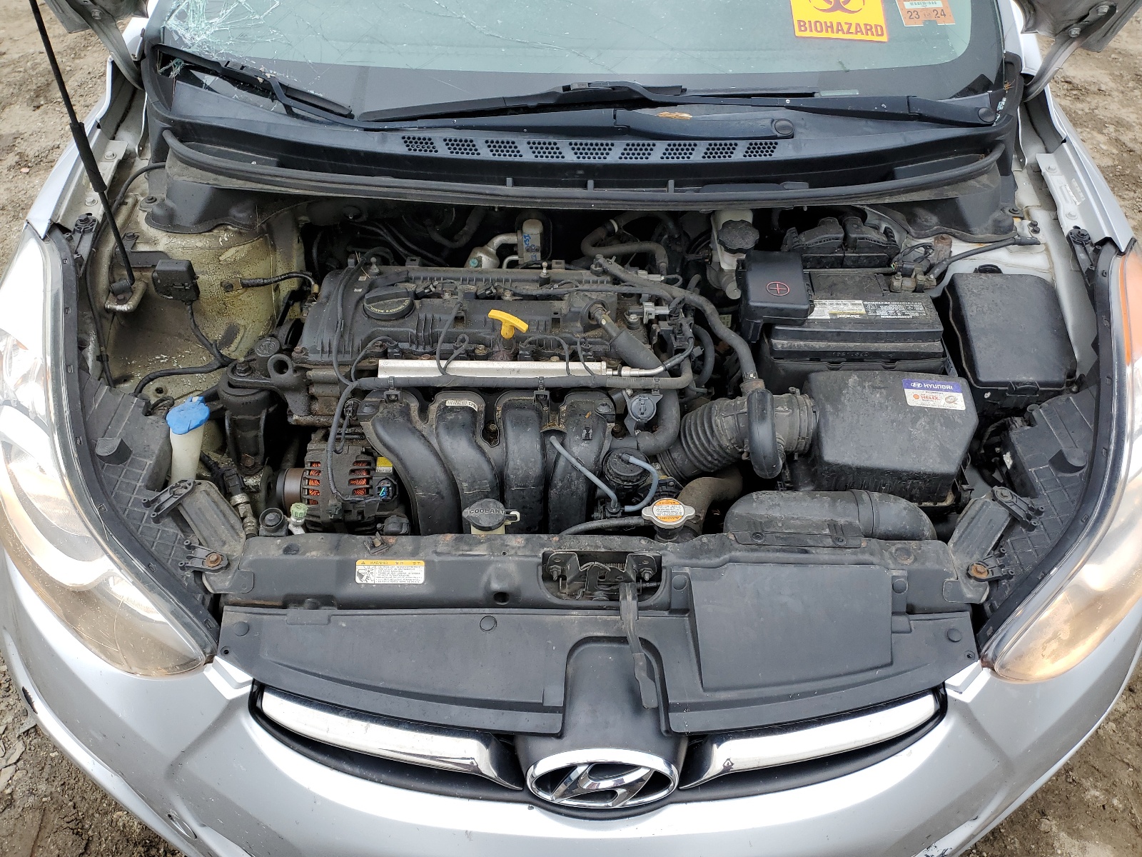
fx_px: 858
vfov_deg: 53.1
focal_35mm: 26
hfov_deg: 67.3
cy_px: 428
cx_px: 571
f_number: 1.5
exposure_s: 1/500
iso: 50
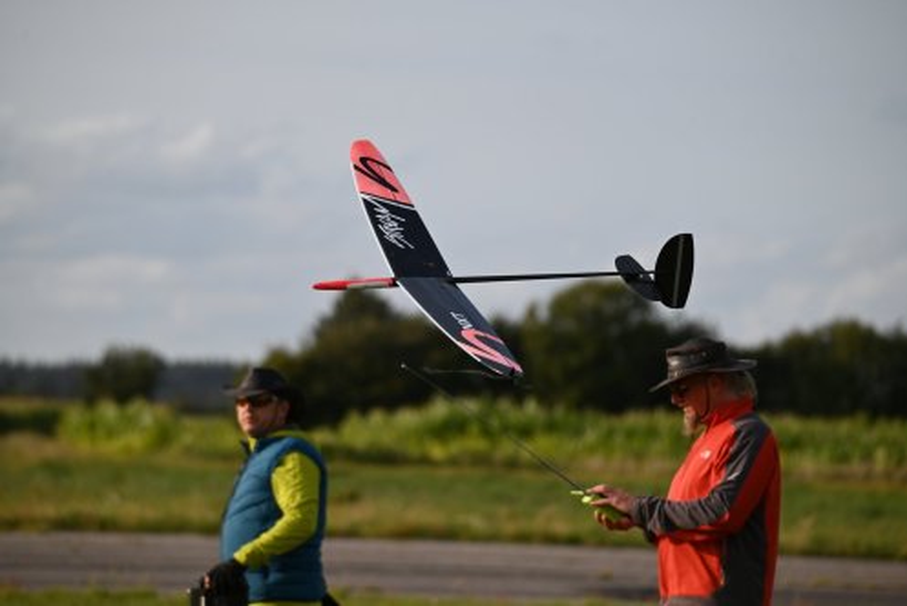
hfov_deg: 8.6
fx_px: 6050
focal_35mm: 240
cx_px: 454
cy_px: 303
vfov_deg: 5.7
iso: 320
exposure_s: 1/1600
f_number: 5.6
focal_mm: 240
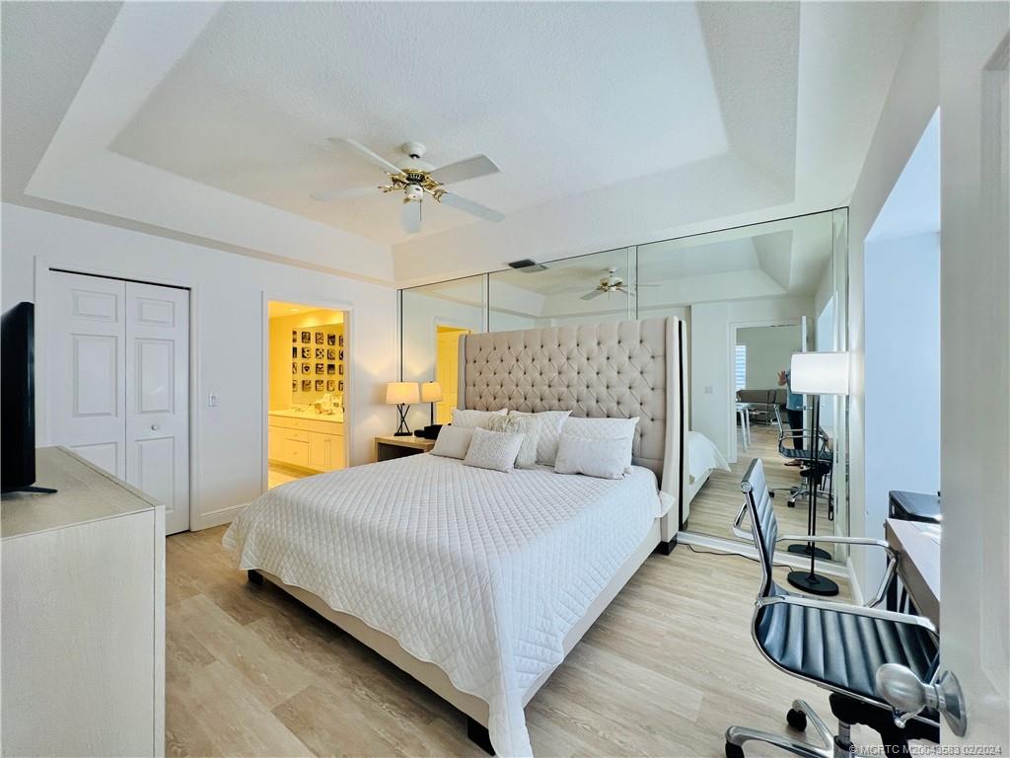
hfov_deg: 106.2
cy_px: 379
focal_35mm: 13
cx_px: 505
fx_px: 379
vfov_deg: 89.9
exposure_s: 1/120
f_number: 1.8
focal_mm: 1.57
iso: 100
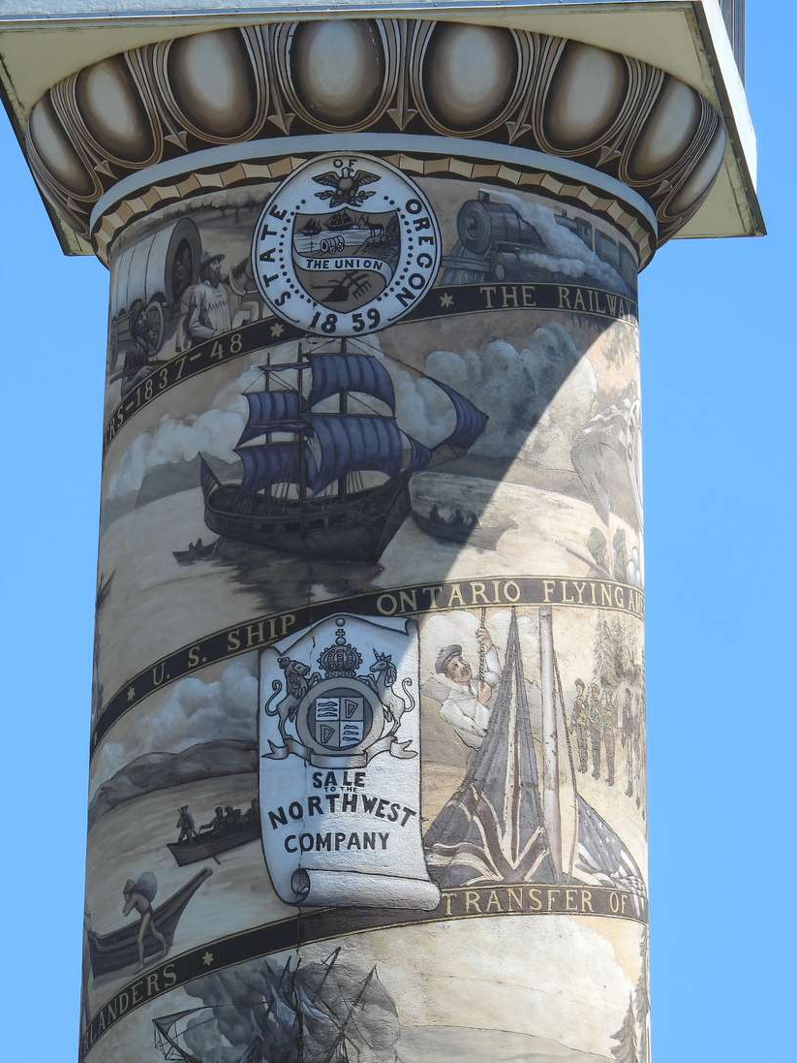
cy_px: 558
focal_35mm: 525
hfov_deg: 2.8
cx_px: 375
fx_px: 16114
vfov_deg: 3.8
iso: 100
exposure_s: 1/320
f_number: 5
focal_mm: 80.3
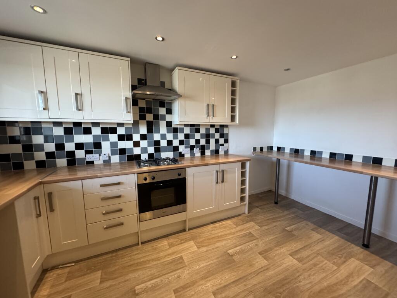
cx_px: 198
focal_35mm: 14
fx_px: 161
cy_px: 149
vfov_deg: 85.7
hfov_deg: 102.1
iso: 320
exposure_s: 1/73
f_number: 2.2
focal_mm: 2.22
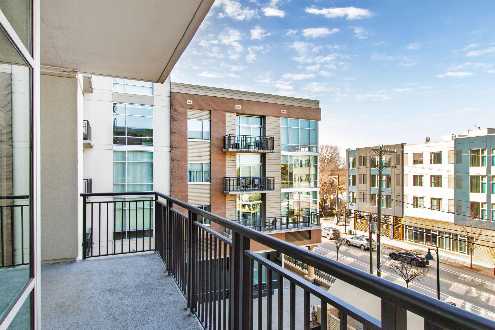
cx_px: 251
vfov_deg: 61.9
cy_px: 159
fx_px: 275
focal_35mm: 20
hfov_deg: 84.0
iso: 100
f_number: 8
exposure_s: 1/80
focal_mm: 10
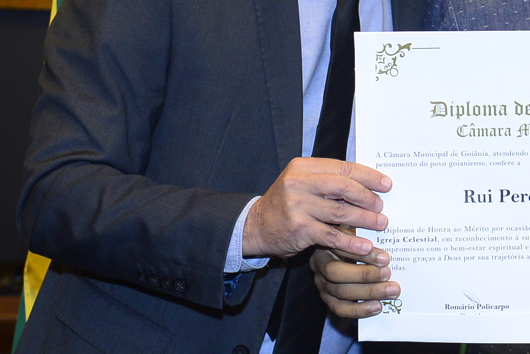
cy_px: 14
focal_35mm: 133
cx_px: 514
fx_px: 1958
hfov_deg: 15.2
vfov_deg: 10.2
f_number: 5.6
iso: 2500
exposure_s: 1/125
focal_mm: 48
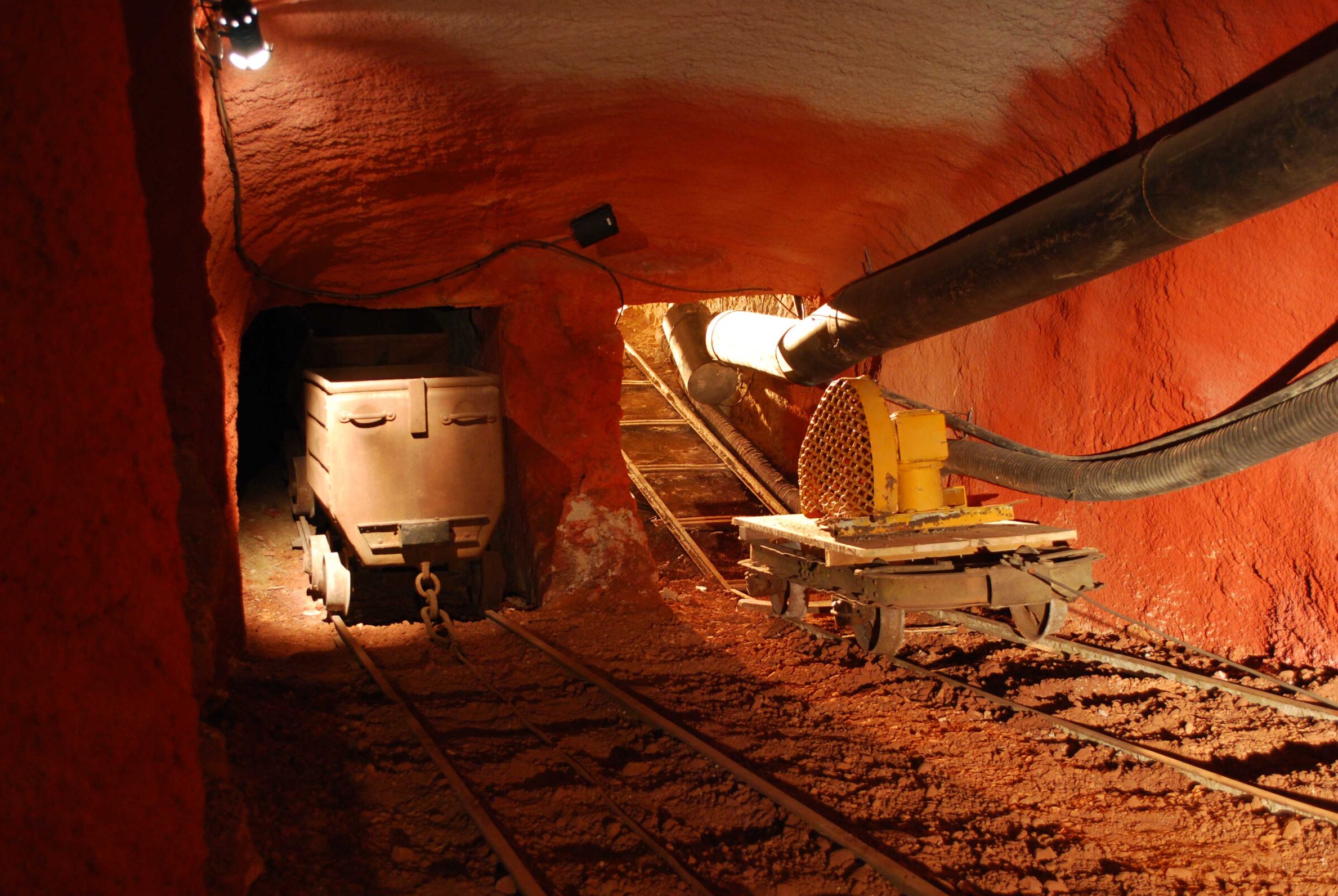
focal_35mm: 42
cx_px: 655
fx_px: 1563
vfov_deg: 32.0
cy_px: 468
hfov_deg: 46.3
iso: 400
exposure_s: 5
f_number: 4.5
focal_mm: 26
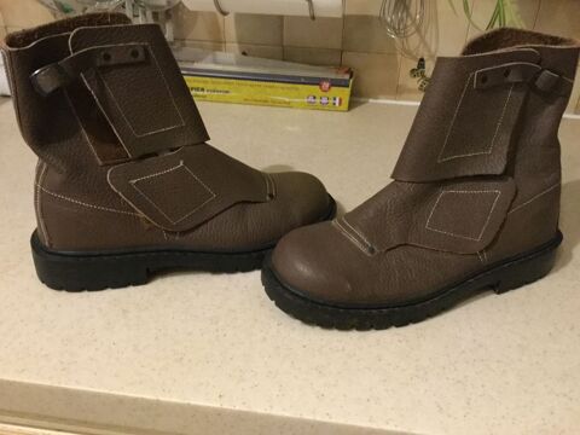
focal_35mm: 31
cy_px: 218
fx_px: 519
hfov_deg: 58.4
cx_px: 290
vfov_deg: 45.4
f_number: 2.4
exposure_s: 1/17
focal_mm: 3.3
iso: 640
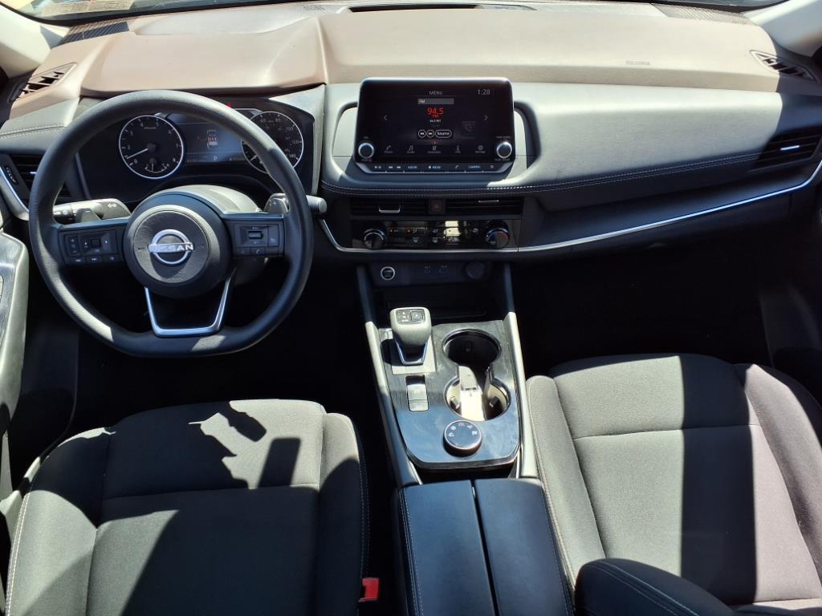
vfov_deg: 51.4
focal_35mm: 27
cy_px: 308
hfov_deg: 65.3
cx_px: 411
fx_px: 641
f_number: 1.9
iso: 40
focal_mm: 3.58
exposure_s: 1/238
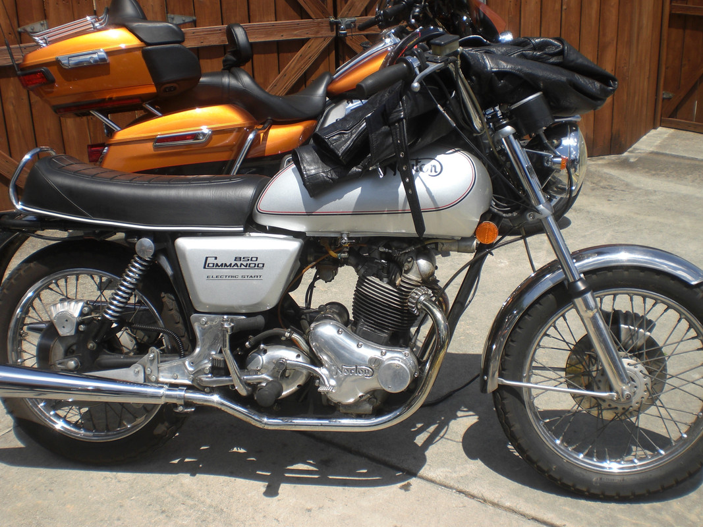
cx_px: 352
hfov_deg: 49.0
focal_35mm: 38
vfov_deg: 37.7
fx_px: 772
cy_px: 264
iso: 50
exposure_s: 1/400
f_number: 4.4
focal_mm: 6.3
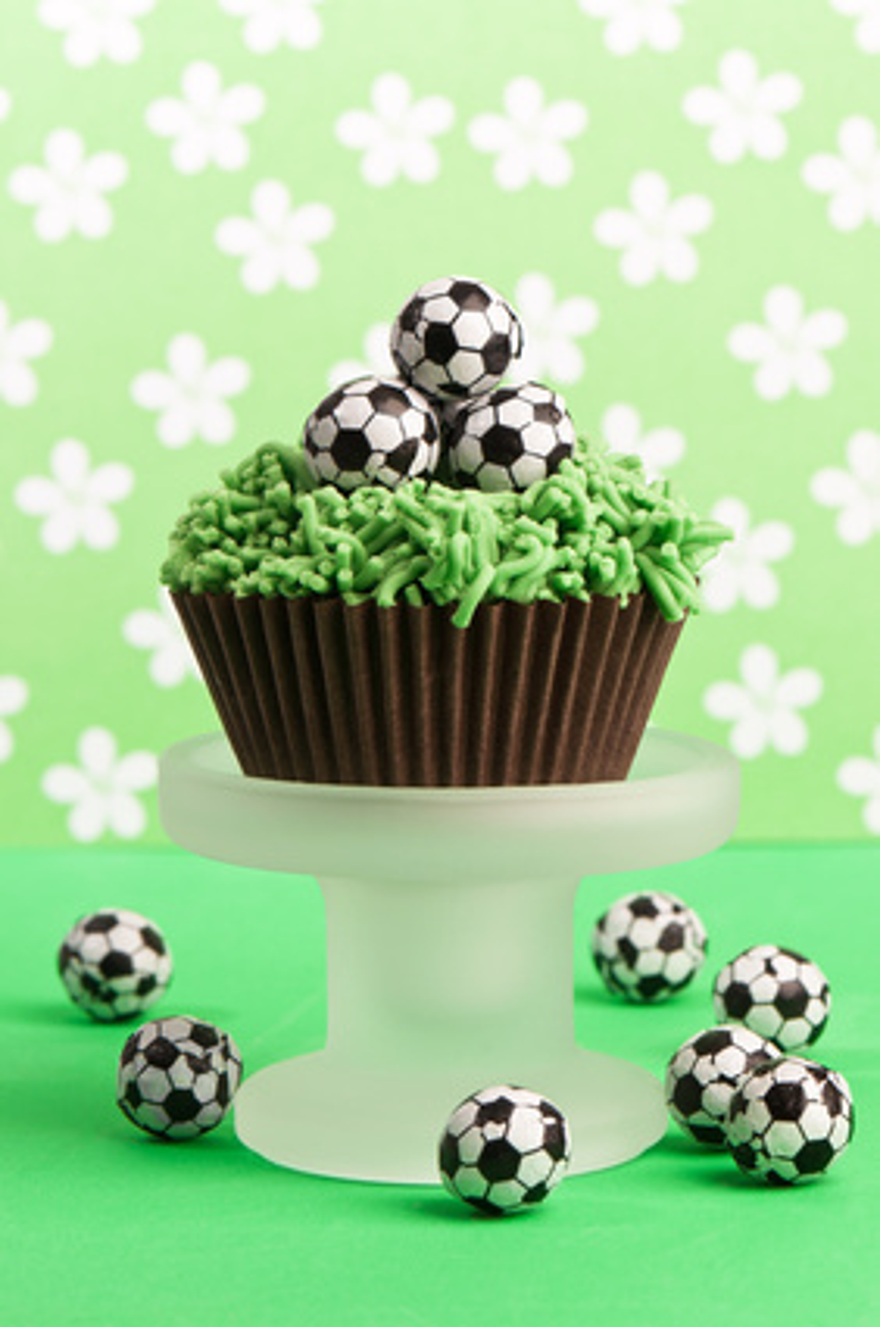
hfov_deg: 8.7
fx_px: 5793
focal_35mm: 158
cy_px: 664
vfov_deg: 13.1
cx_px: 440
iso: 200
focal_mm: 105
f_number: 11
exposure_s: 1/80
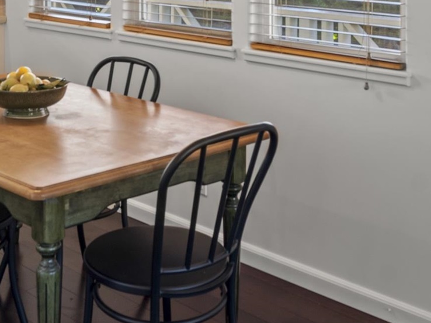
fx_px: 797
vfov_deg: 21.2
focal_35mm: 64
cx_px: 178
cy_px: -72
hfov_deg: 30.2
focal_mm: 16
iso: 100
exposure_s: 1/3
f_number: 8
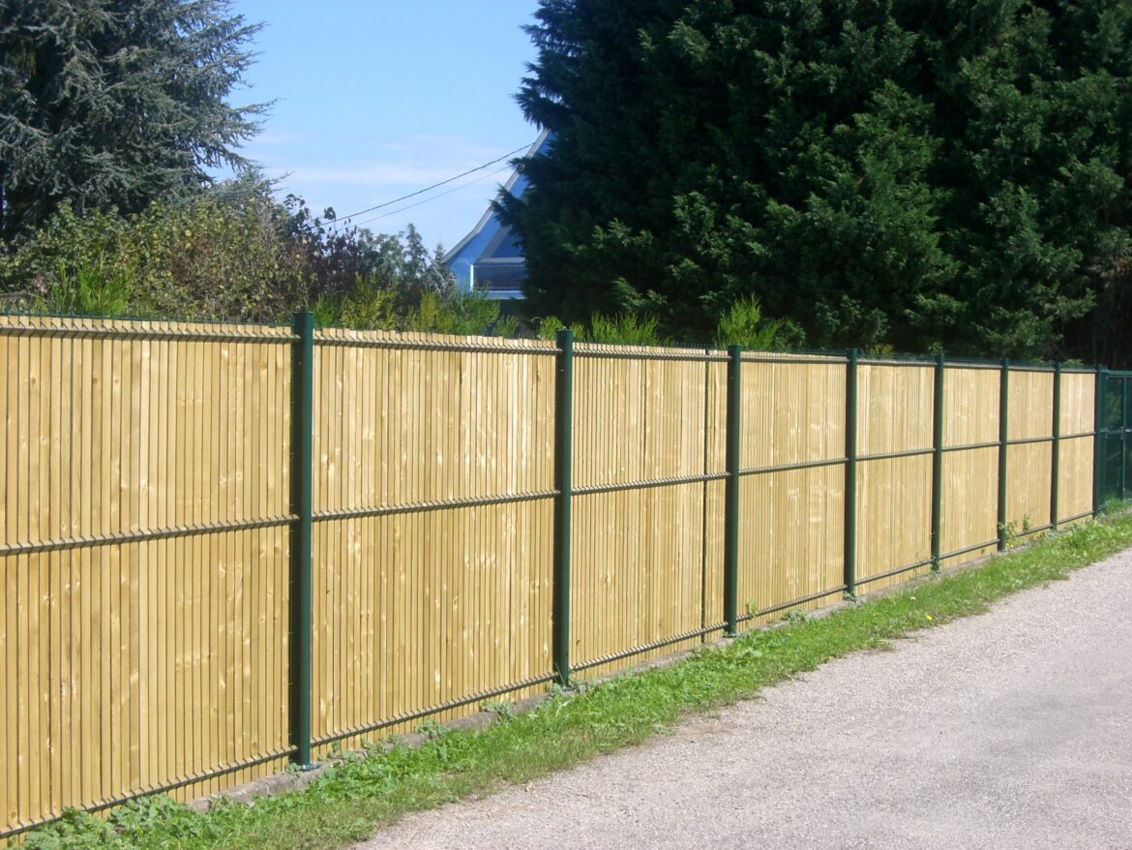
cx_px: 566
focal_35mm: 66
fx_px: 2159
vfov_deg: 22.3
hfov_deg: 29.4
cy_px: 425
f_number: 5.8
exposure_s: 1/200
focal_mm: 10.7
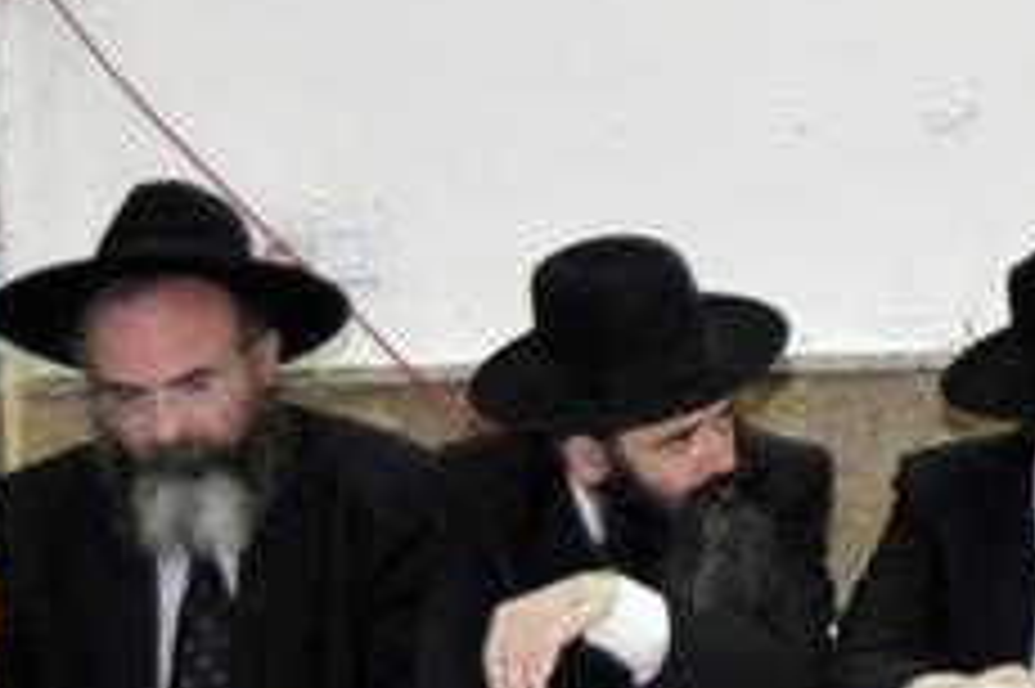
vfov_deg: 7.3
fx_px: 5372
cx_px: 2174
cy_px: 202
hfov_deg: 10.1
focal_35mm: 187
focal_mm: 28
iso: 800
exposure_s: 1/60
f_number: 4
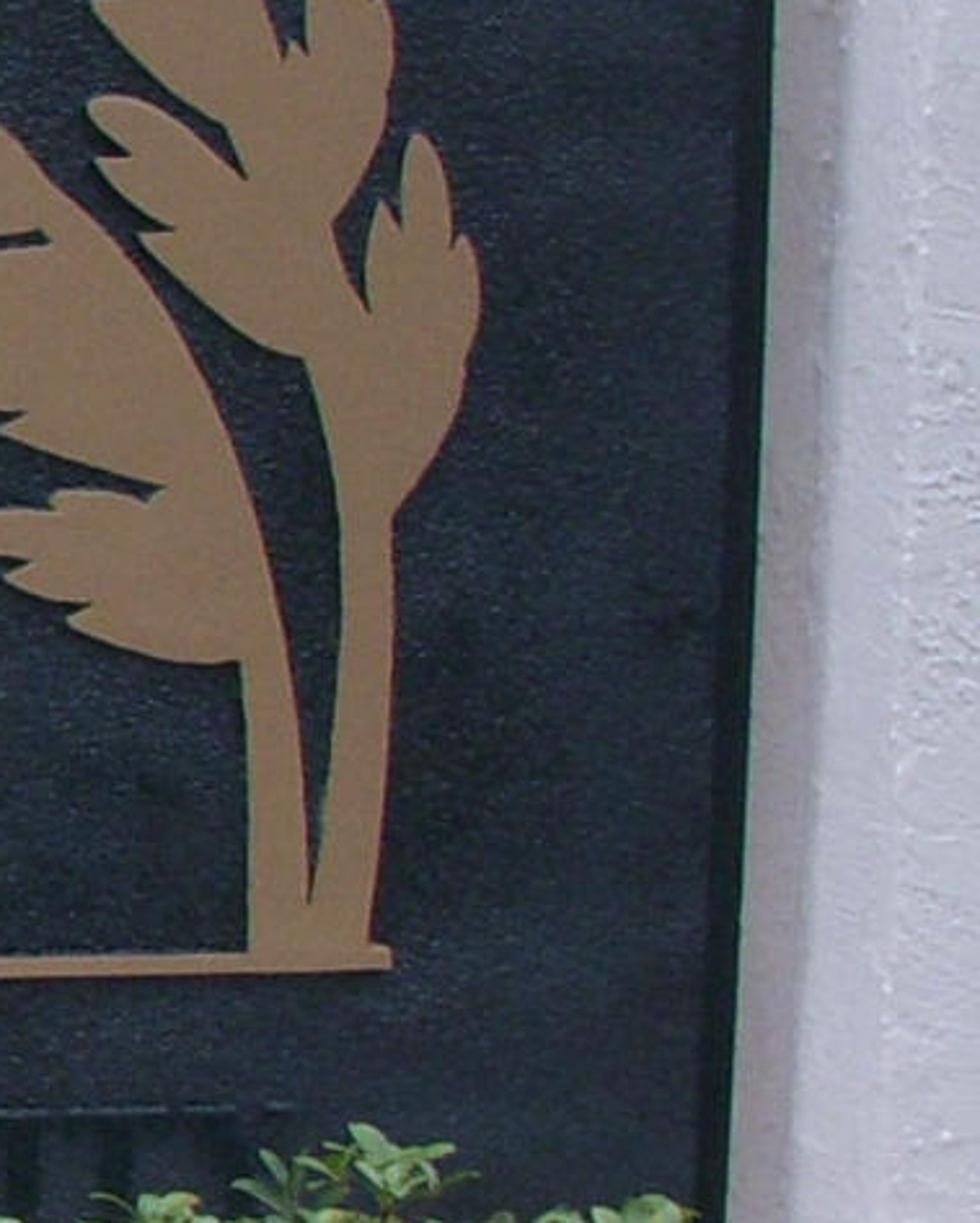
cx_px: -2026
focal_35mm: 209
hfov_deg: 6.7
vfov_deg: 9.2
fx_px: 7570
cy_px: 471
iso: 100
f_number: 3.3
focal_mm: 6.3
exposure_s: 1/60
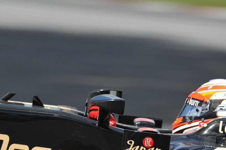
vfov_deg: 1.6
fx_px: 5552
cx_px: 63
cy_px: 128
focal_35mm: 885
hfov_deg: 2.3
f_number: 6.3
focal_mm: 400
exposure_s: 1/400
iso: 100
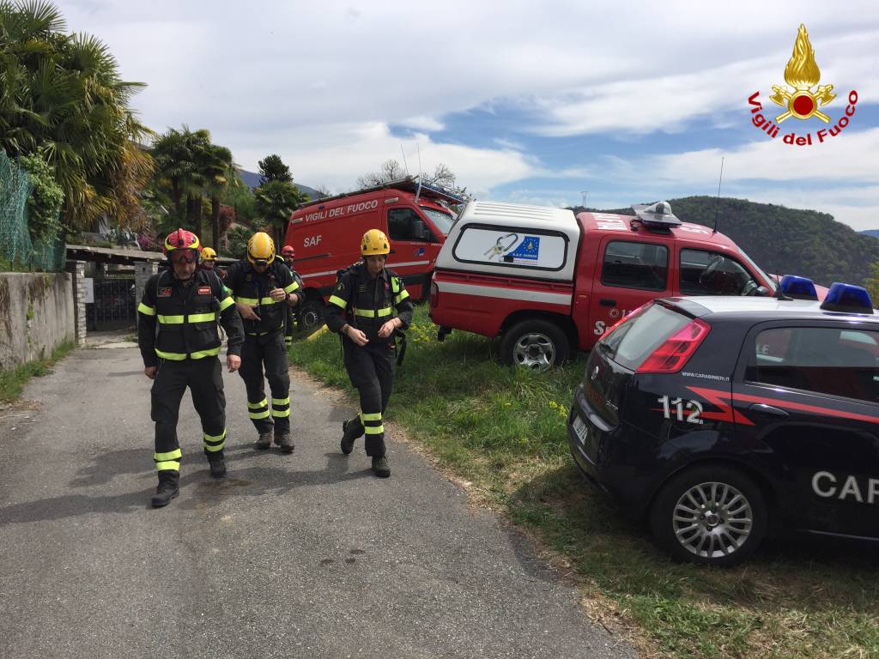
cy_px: 330
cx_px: 440
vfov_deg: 48.2
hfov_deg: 61.7
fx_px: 736
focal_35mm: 29
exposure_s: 1/2825
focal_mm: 4.15
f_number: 2.2
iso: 32
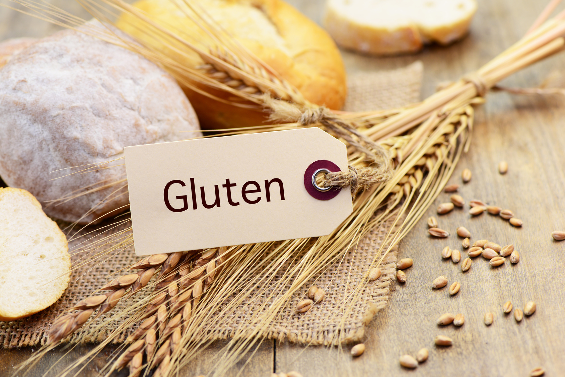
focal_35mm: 105
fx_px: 1648
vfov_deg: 13.1
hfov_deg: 19.4
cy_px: 188
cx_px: 282
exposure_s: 1/50
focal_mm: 105
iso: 100
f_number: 7.1
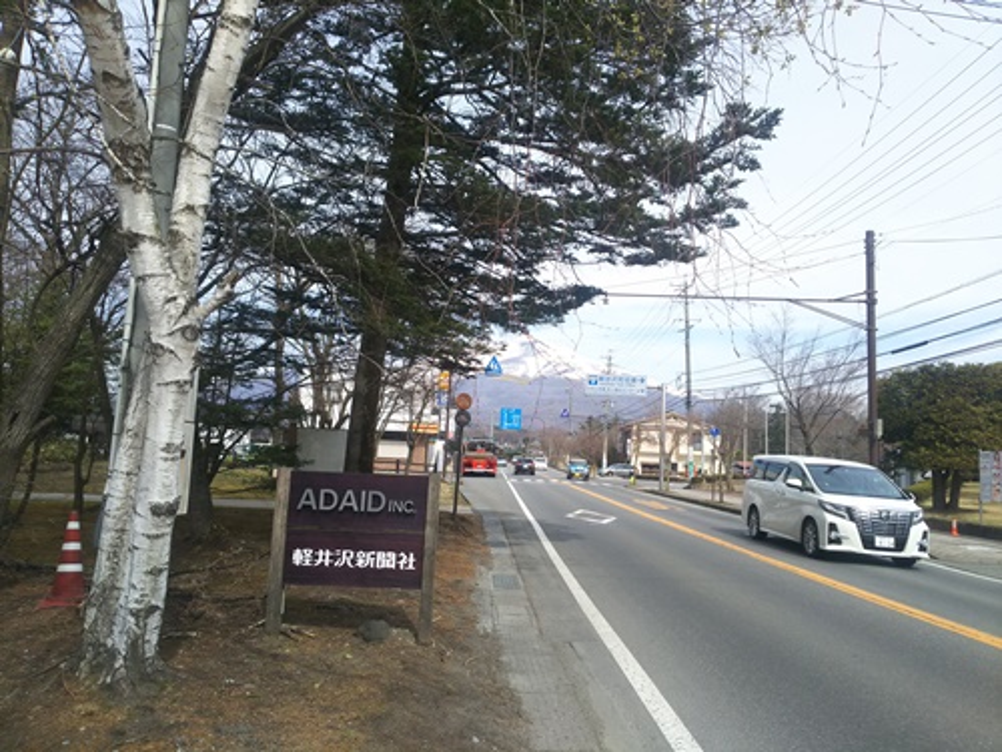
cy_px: 376
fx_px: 753
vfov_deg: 53.1
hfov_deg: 67.3
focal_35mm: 26
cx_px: 501
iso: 20
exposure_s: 1/763
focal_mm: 4.2
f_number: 1.9
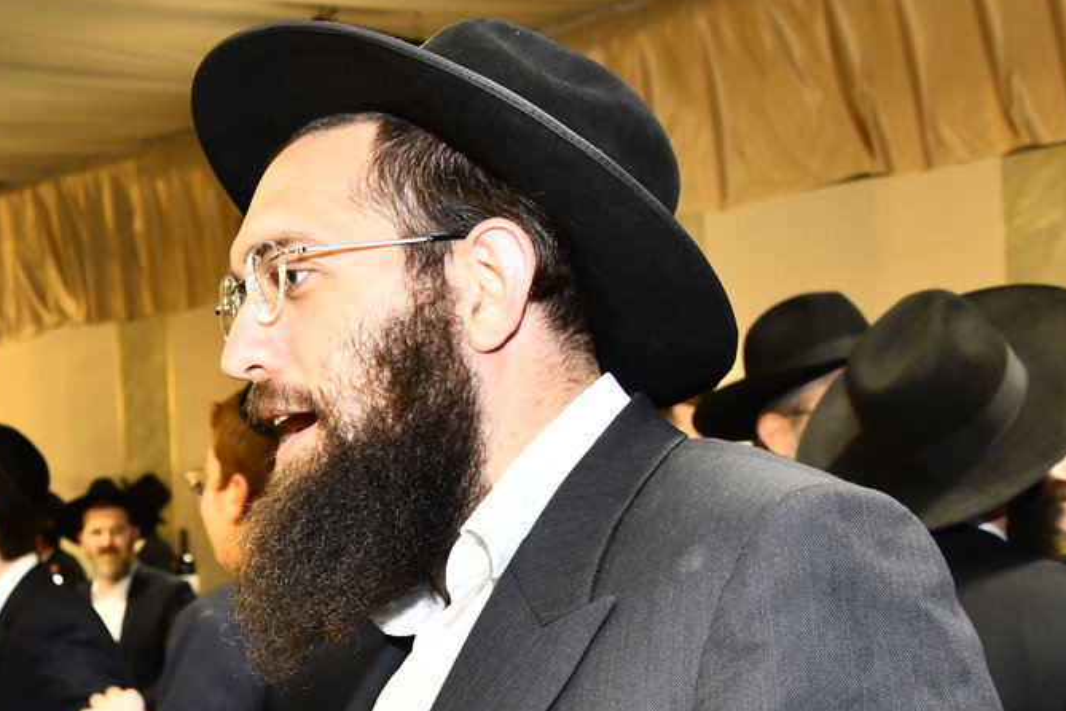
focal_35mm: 67
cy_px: 576
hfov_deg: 28.1
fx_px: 1984
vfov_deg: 20.1
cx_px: -22
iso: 1250
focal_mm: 32
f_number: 6.3
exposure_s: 1/160
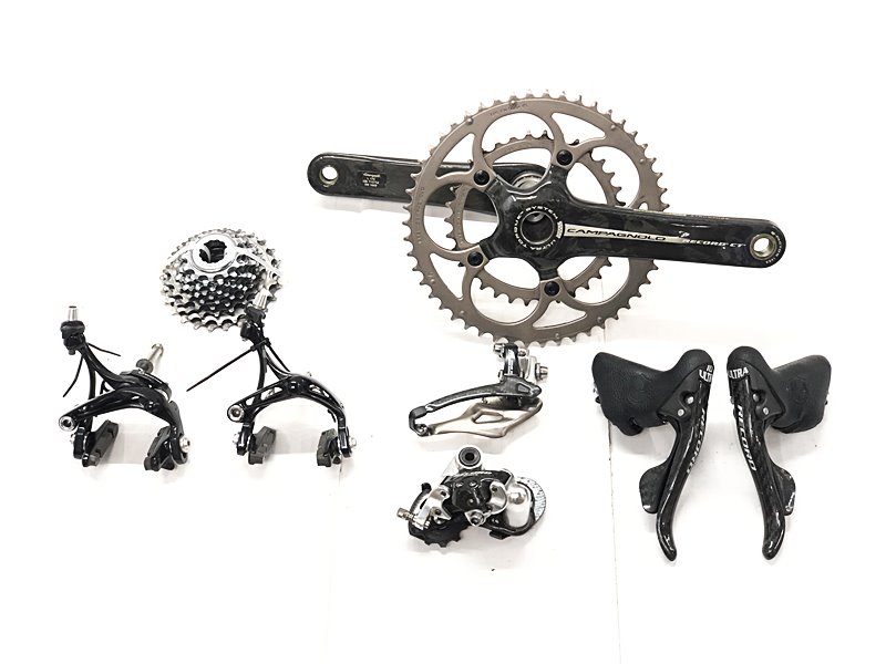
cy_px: 332
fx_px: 1331
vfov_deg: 28.0
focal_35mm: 52
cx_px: 443
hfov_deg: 36.8
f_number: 2.4
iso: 100
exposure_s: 1/33
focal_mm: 6
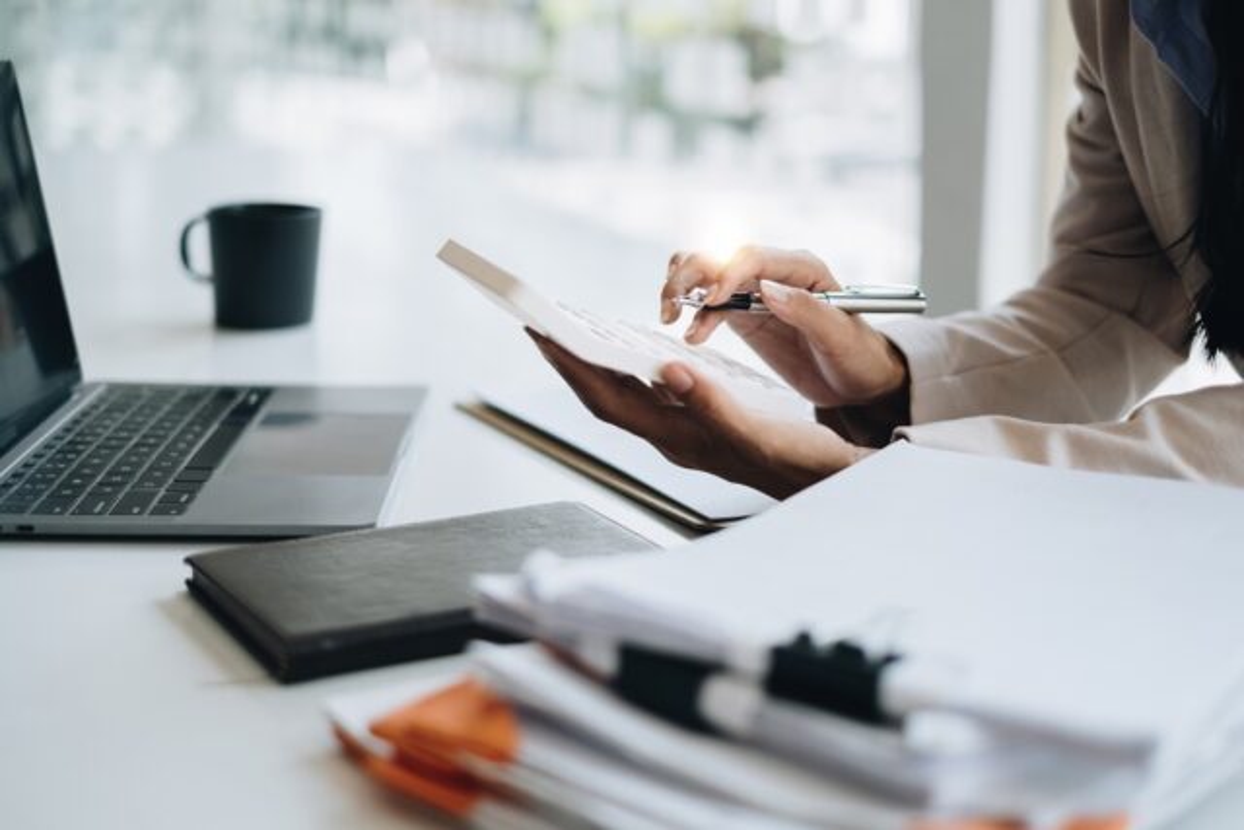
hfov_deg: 37.5
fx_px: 1832
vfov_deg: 25.5
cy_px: 415
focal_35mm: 53
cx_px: 622
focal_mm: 35
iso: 320
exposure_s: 1/1100
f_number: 1.4
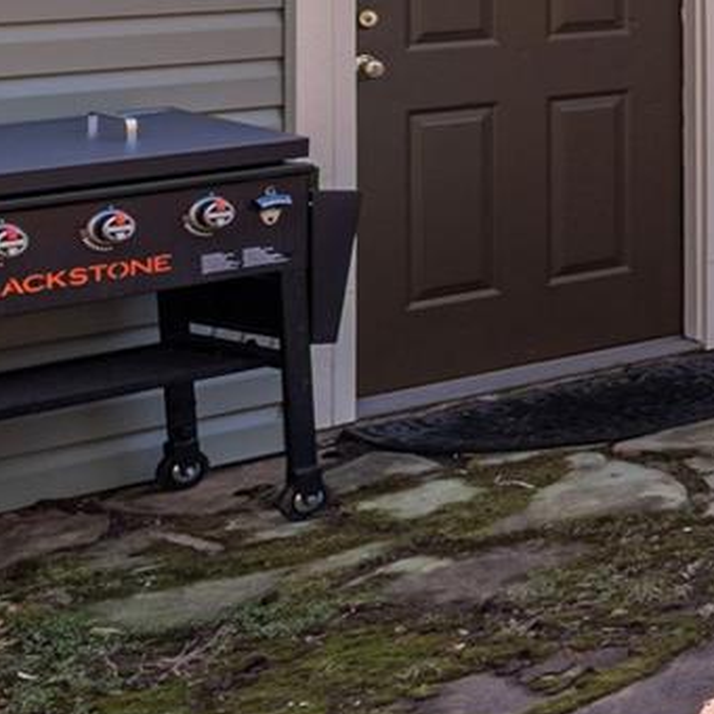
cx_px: 2073
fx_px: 2030
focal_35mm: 87
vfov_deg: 19.0
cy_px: -113
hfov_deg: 11.8
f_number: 7.1
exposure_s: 1/2000
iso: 320
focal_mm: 17
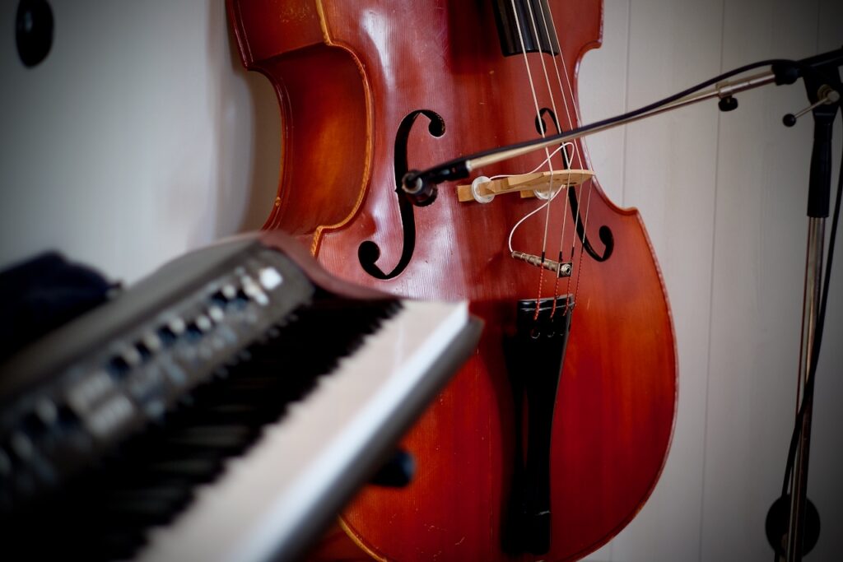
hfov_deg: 24.2
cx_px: 422
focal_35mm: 84
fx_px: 1967
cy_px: 281
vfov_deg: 16.3
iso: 400
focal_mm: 56
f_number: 1.2
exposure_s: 1/120
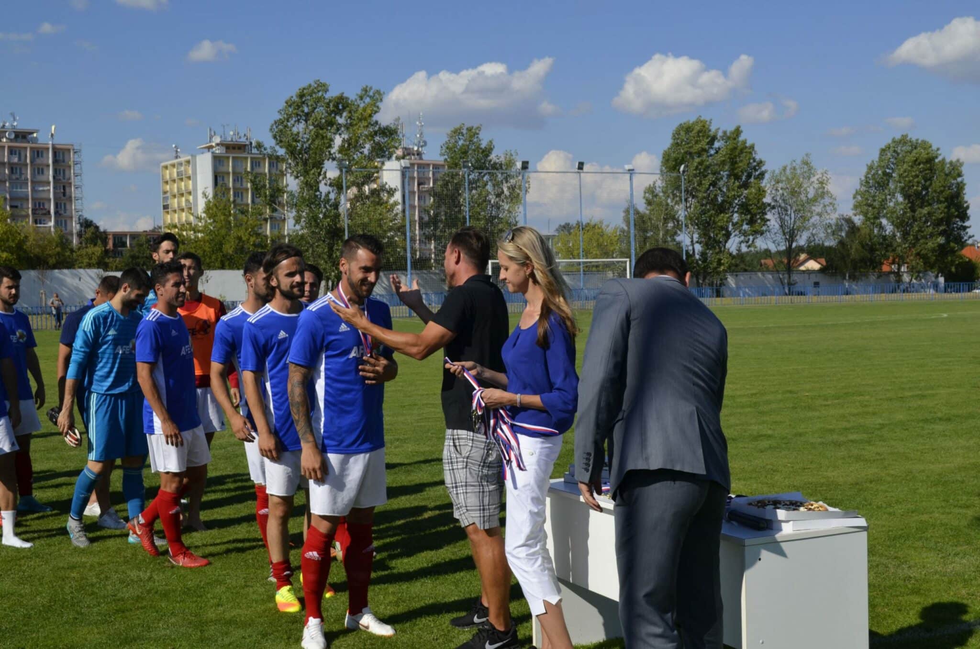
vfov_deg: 27.9
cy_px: 324
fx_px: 1304
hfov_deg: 41.2
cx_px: 490
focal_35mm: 48
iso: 100
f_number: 9
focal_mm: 32
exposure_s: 1/320
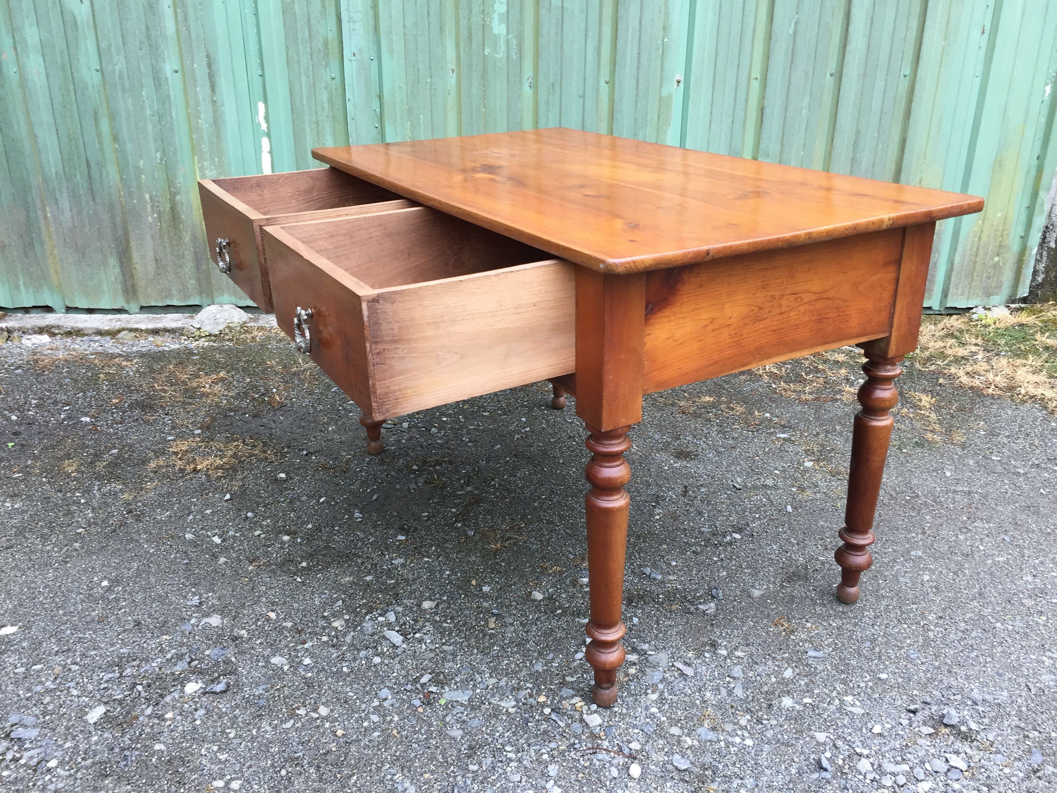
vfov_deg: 48.2
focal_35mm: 29
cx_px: 528
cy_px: 396
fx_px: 886
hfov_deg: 61.7
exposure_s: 1/100
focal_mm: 4.15
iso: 50
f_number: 2.2
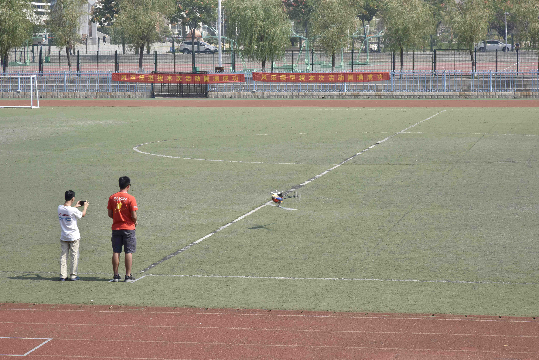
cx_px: 270
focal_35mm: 105
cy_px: 180
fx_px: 1572
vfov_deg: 13.1
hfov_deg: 19.5
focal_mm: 105
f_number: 13
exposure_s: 1/640
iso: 1000
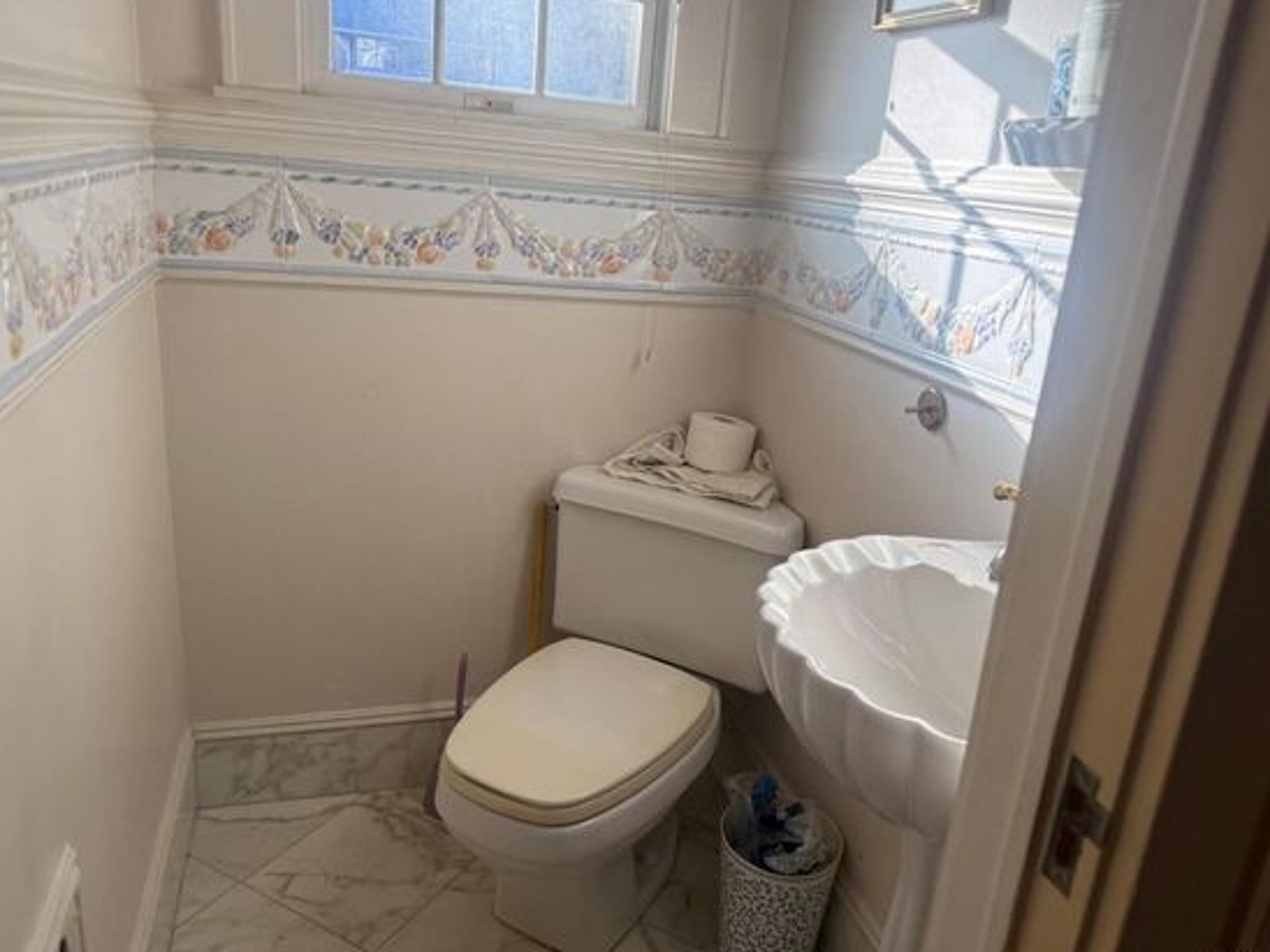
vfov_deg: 53.1
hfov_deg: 67.3
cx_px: 660
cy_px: 464
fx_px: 954
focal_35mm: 26
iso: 125
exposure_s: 1/237
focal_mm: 6.76
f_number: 1.78
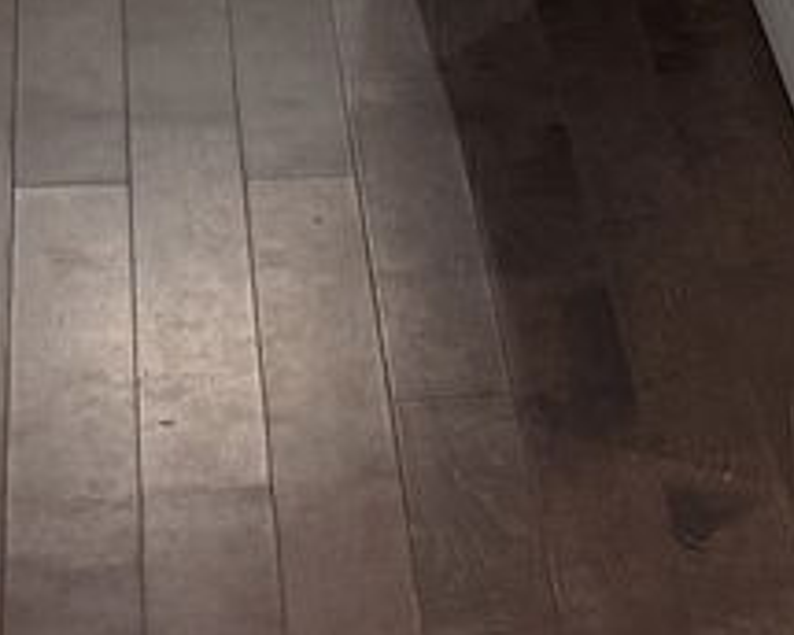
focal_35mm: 174
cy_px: -126
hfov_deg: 10.6
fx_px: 4089
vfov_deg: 8.8
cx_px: 1252
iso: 250
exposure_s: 1/60
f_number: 1.78
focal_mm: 6.76
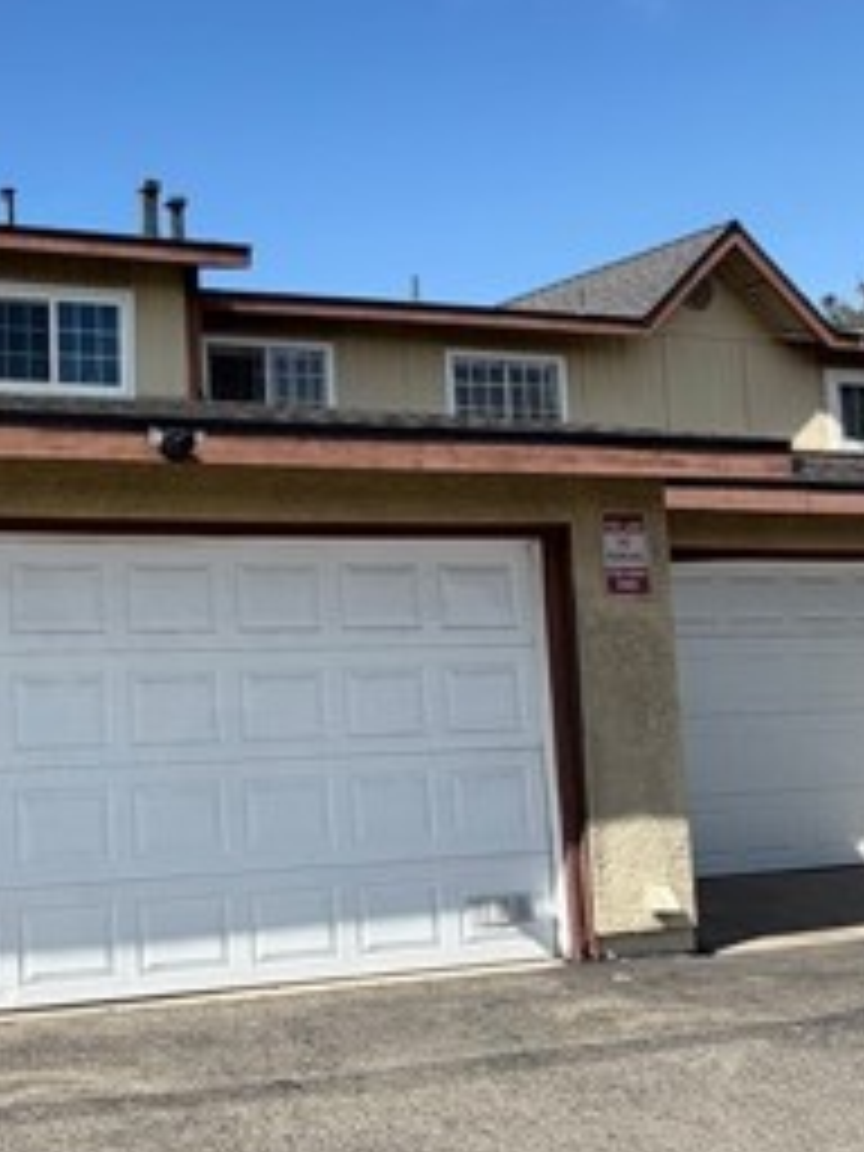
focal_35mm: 35
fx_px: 1165
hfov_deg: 34.4
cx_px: -117
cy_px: 562
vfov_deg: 52.6
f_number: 2.2
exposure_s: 1/770
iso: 25
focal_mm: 2.22
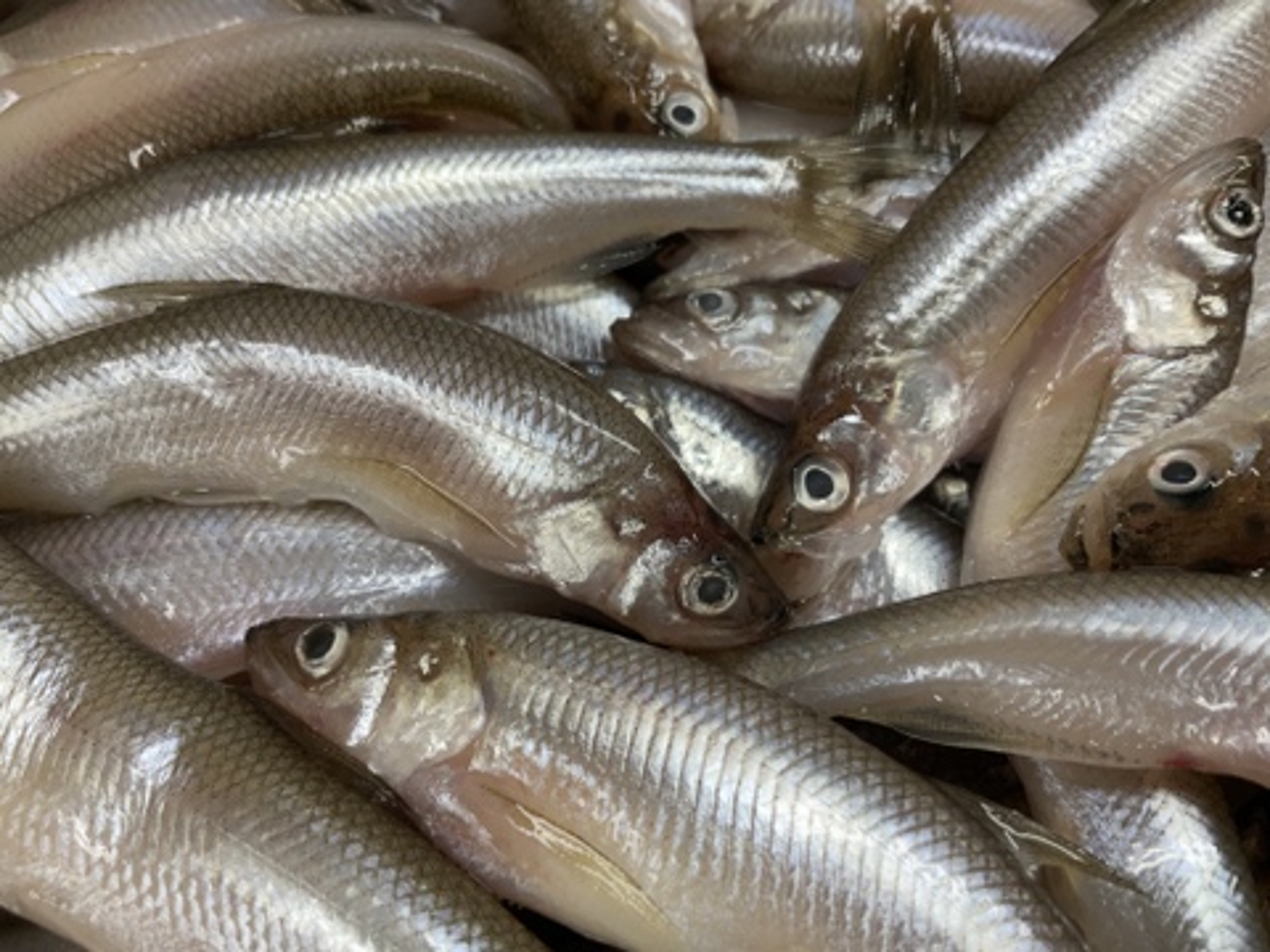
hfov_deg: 61.7
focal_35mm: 29
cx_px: 635
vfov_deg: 48.2
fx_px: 1064
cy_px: 476
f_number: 1.8
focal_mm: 3
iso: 50
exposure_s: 1/120
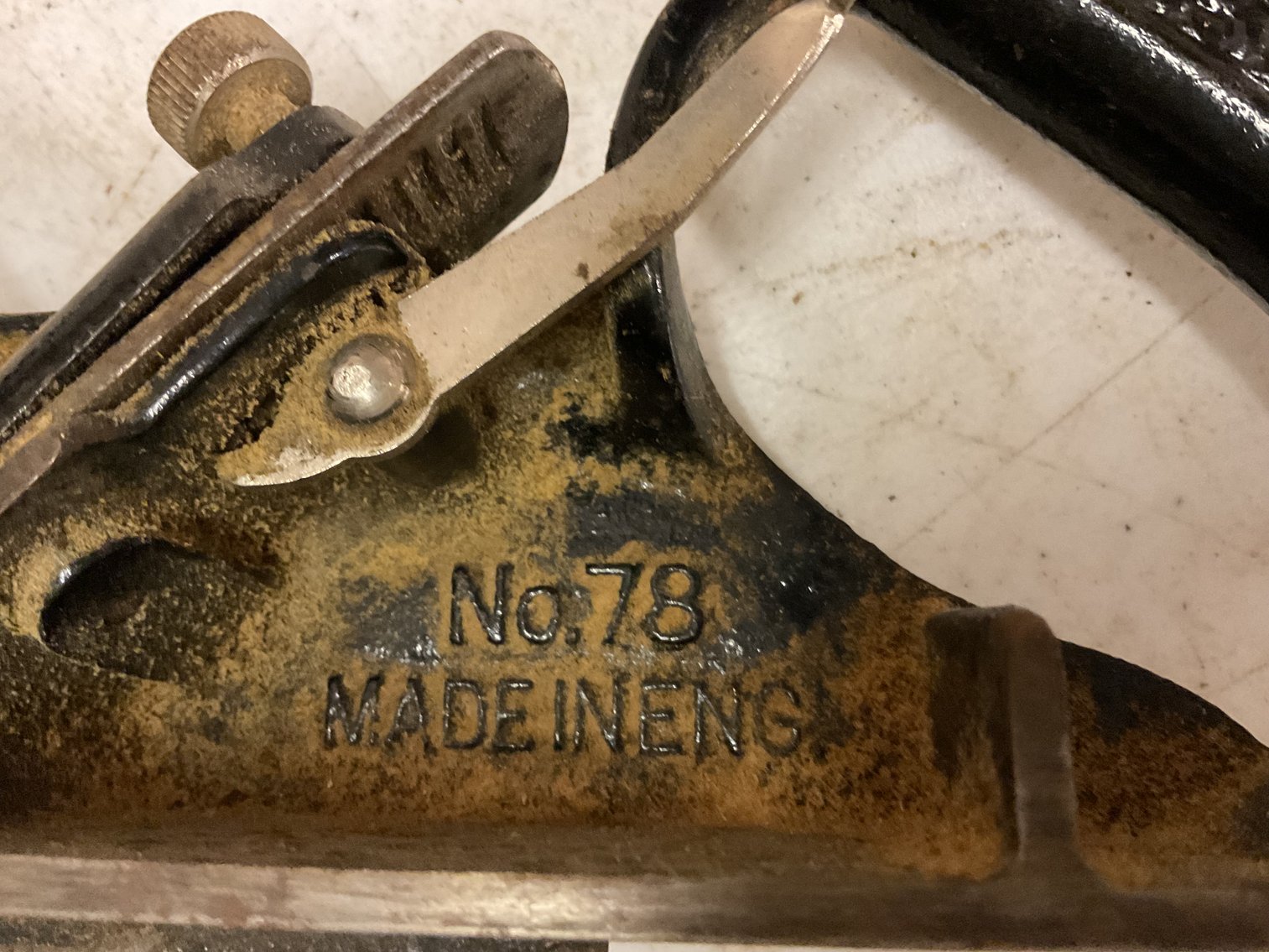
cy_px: 476
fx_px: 1063
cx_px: 634
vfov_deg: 48.2
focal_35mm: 29
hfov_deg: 61.7
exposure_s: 1/30
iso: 500
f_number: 1.8
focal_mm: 3
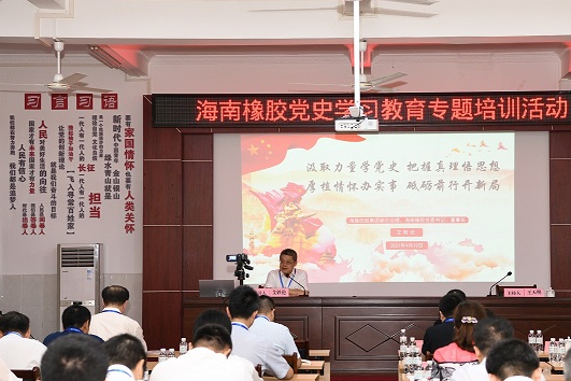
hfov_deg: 26.6
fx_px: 1205
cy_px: 214
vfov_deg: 17.9
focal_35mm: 76
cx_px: 342
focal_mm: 62
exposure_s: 1/60
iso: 1100
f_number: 5.6
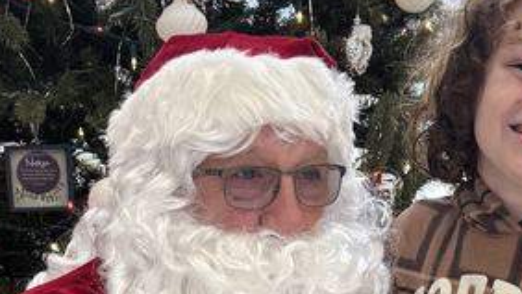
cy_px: 427
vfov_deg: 12.2
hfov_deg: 22.4
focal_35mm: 95
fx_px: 1316
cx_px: 311
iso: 125
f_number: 1.78
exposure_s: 1/60
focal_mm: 6.76
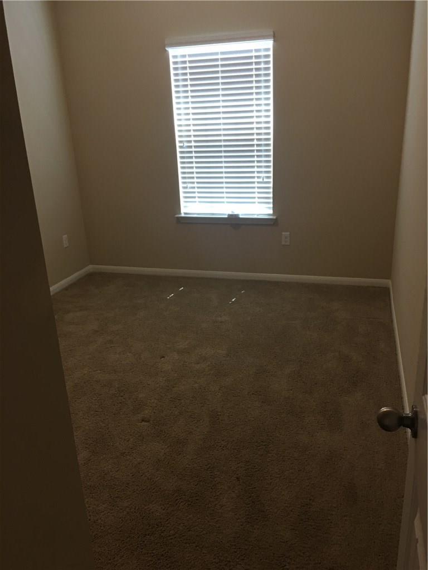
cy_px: 285
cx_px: 214
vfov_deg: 61.7
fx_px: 478
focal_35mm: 29
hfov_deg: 48.2
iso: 64
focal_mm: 4.15
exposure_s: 1/15
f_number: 2.2
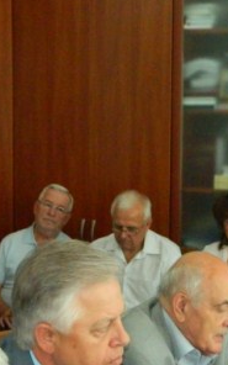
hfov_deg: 12.9
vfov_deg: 20.4
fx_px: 1004
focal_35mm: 101
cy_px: 269
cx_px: 142
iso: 800
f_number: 3.6
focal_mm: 8.4
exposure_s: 1/30
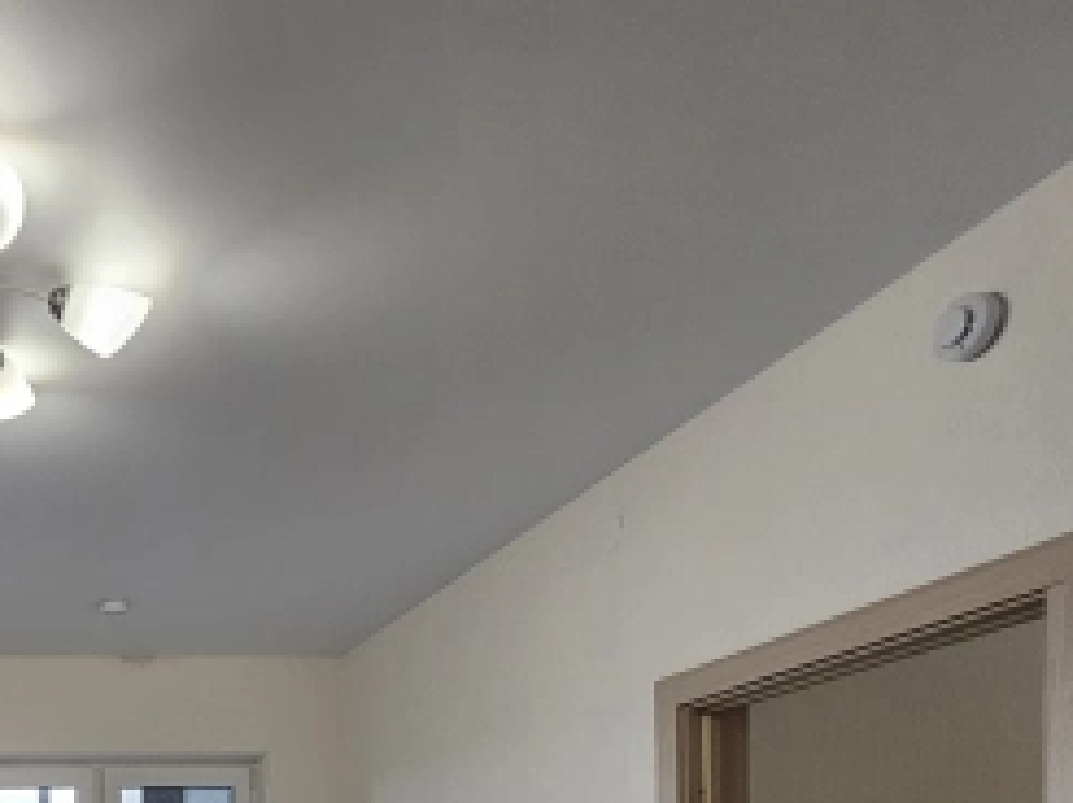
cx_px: -65
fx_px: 1022
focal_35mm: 33
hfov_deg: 44.4
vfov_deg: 34.2
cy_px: 969
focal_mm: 2.2
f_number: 2.2
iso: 100
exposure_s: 1/70.8
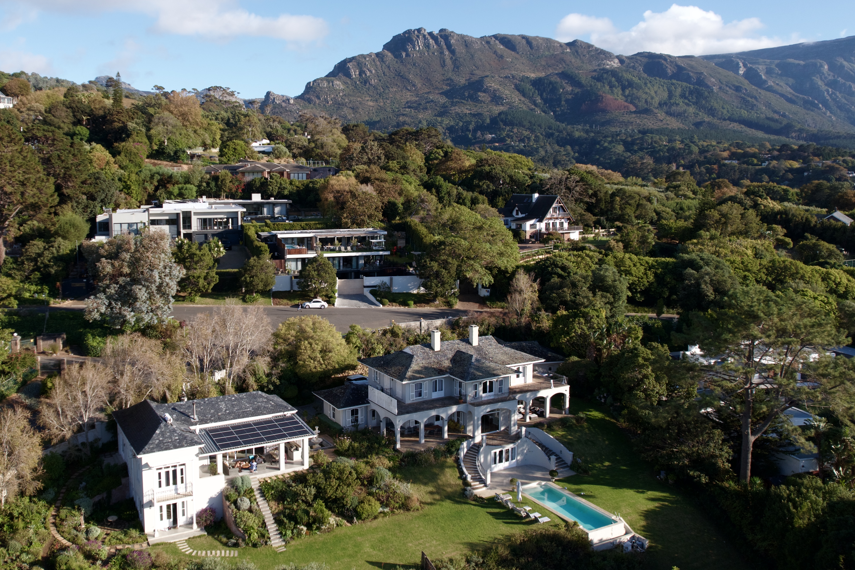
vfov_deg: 43.3
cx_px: 319
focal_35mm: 30
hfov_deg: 61.1
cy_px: 224
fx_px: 712
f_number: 2.8
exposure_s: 1/1000
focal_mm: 8.38
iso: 100
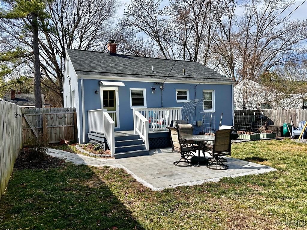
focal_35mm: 24
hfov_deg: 71.6
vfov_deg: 56.8
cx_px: 154
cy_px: 115
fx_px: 213
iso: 80
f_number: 1.78
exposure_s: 1/4016
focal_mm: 6.86
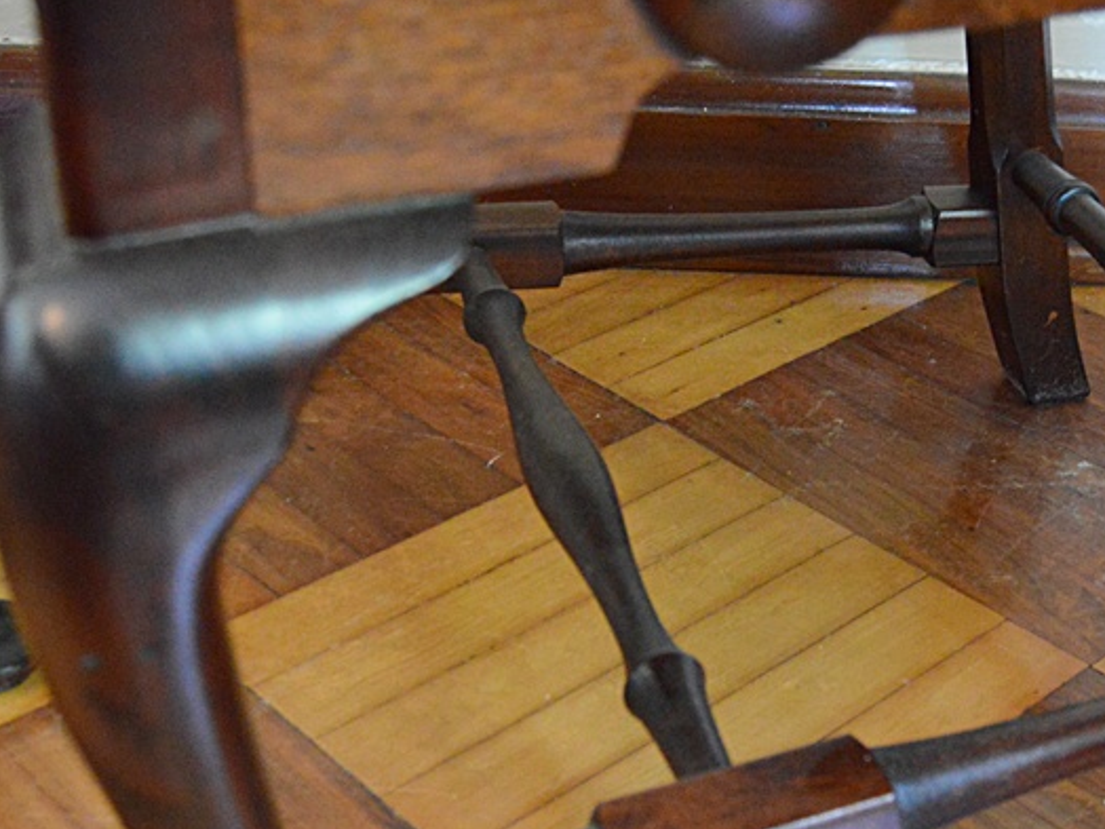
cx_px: 782
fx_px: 1756
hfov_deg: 34.4
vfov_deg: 26.6
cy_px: 423
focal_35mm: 55
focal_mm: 20
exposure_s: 1/25
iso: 3200
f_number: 3.5
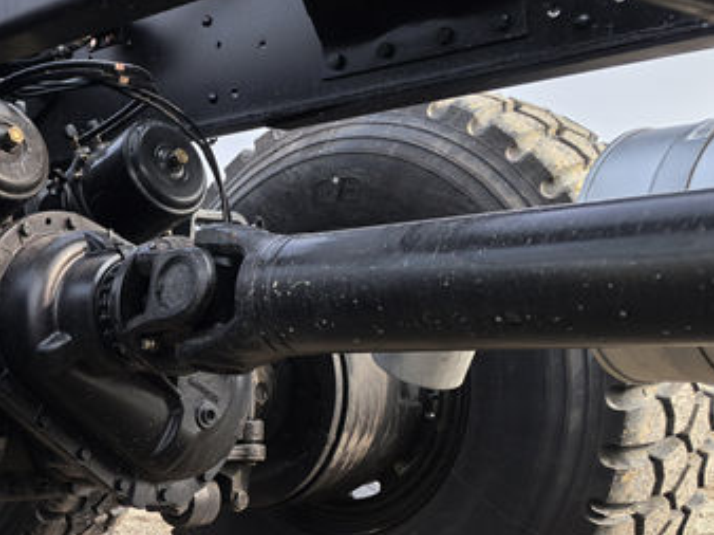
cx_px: -120
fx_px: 1319
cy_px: 408
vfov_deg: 22.7
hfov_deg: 27.1
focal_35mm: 64
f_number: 2
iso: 50
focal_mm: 5.75
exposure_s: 1/1712
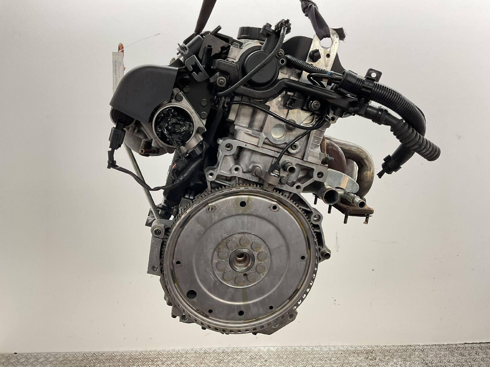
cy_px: 184
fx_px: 410
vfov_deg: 48.2
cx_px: 245
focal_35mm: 29
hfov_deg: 61.7
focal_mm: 3
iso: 40
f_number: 1.8
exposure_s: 1/50
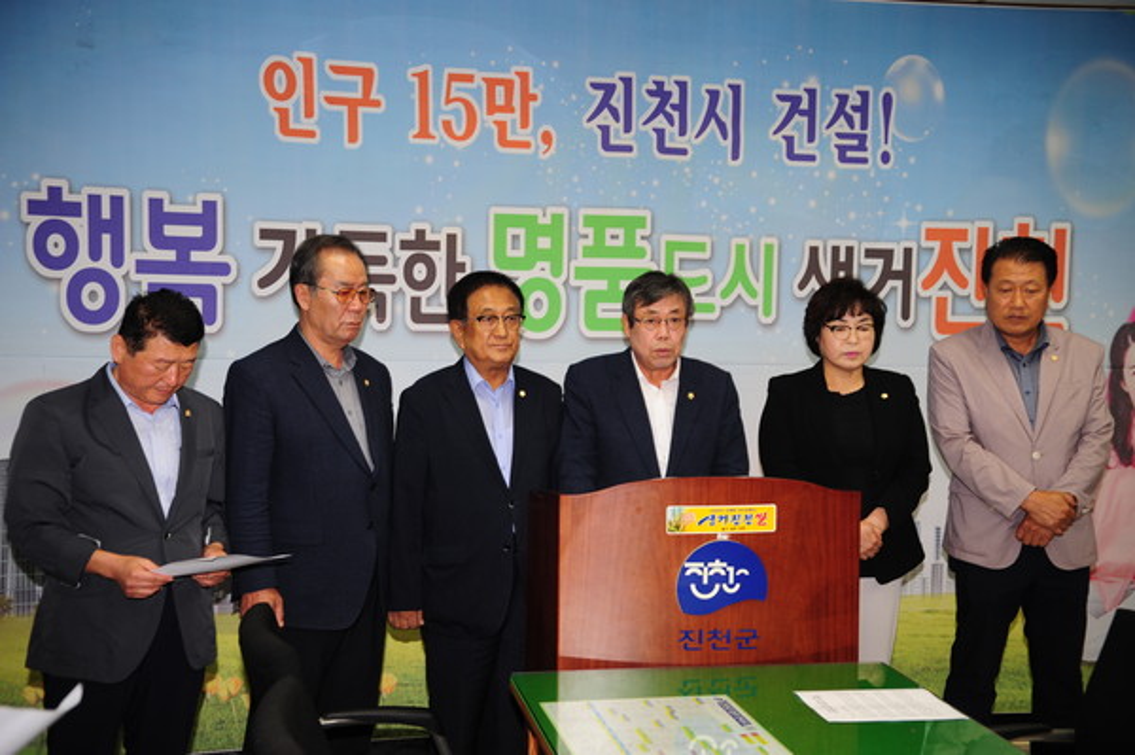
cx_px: 568
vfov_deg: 30.5
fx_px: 1386
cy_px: 378
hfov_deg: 44.5
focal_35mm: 44
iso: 320
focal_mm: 44
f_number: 5.6
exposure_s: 1/60
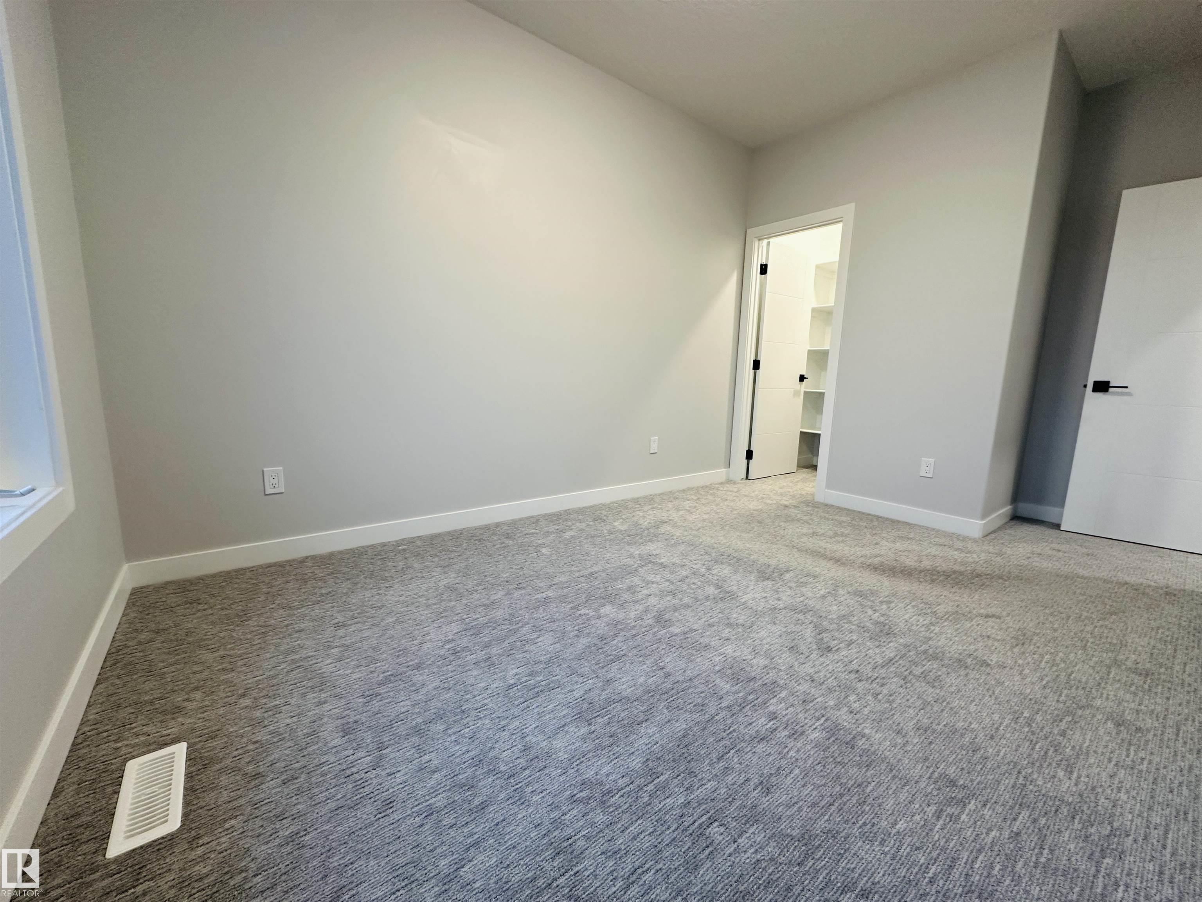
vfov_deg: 85.7
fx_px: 486
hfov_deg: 102.1
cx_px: 601
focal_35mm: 14
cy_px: 451
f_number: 2.2
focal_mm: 2.22
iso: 160
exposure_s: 1/60
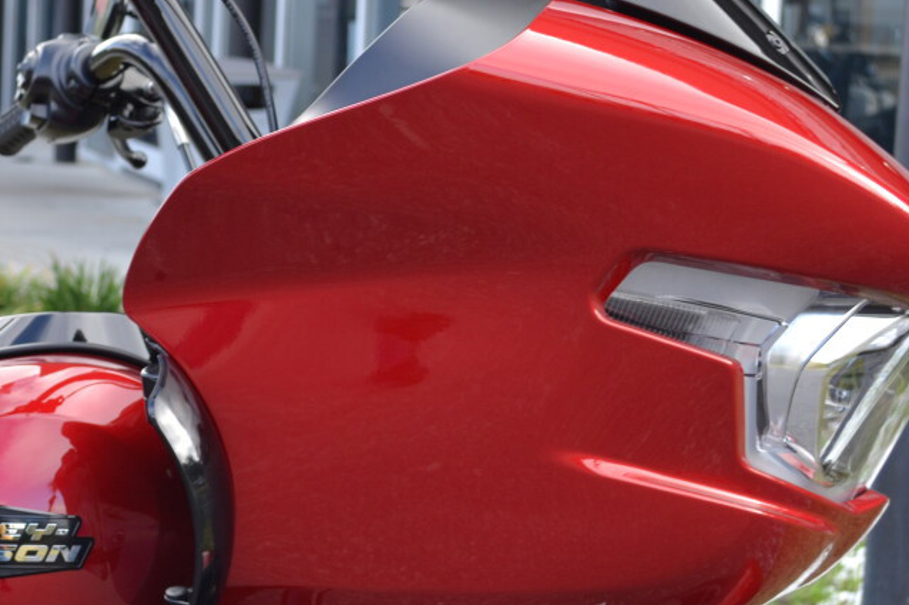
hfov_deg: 20.5
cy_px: 237
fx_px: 2497
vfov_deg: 13.8
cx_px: 215
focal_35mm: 99
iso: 220
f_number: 5.6
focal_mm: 35
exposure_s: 1/125
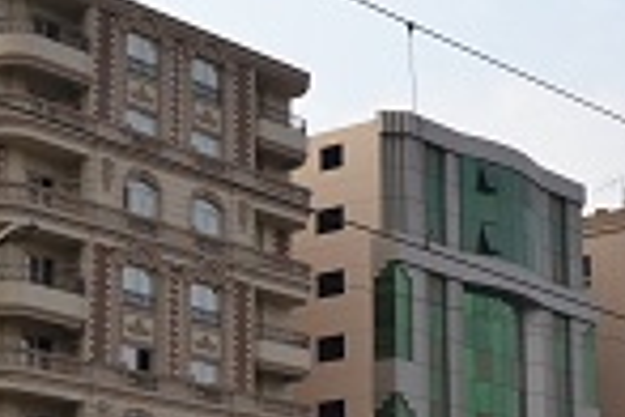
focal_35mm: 106
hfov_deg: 19.2
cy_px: 349
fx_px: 1840
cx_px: 383
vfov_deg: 12.8
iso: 100
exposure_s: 1/200
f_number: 7.1
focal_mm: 26
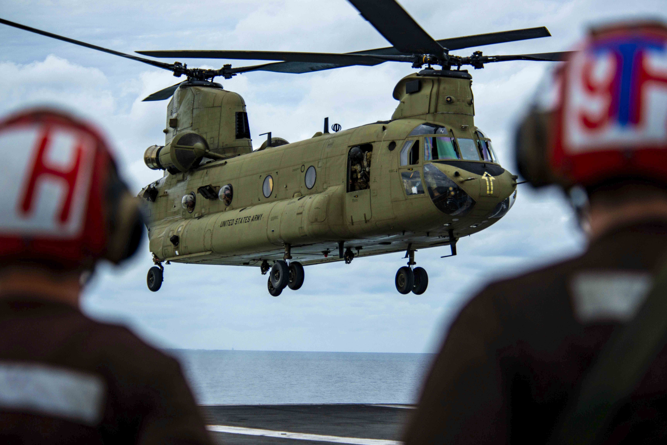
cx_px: 334
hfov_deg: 17.6
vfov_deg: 11.8
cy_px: 222
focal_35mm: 116
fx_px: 2149
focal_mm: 116
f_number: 4.8
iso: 100
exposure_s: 1/3200
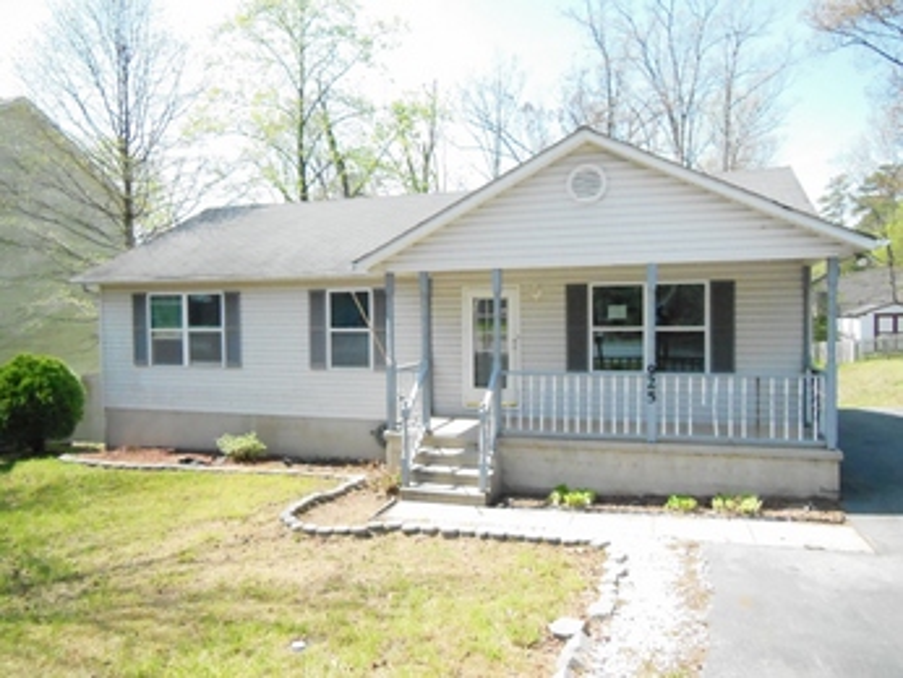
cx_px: 452
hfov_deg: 69.4
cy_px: 339
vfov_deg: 54.9
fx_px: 653
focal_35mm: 25
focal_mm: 4.5
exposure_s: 1/1250
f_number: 7
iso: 1600
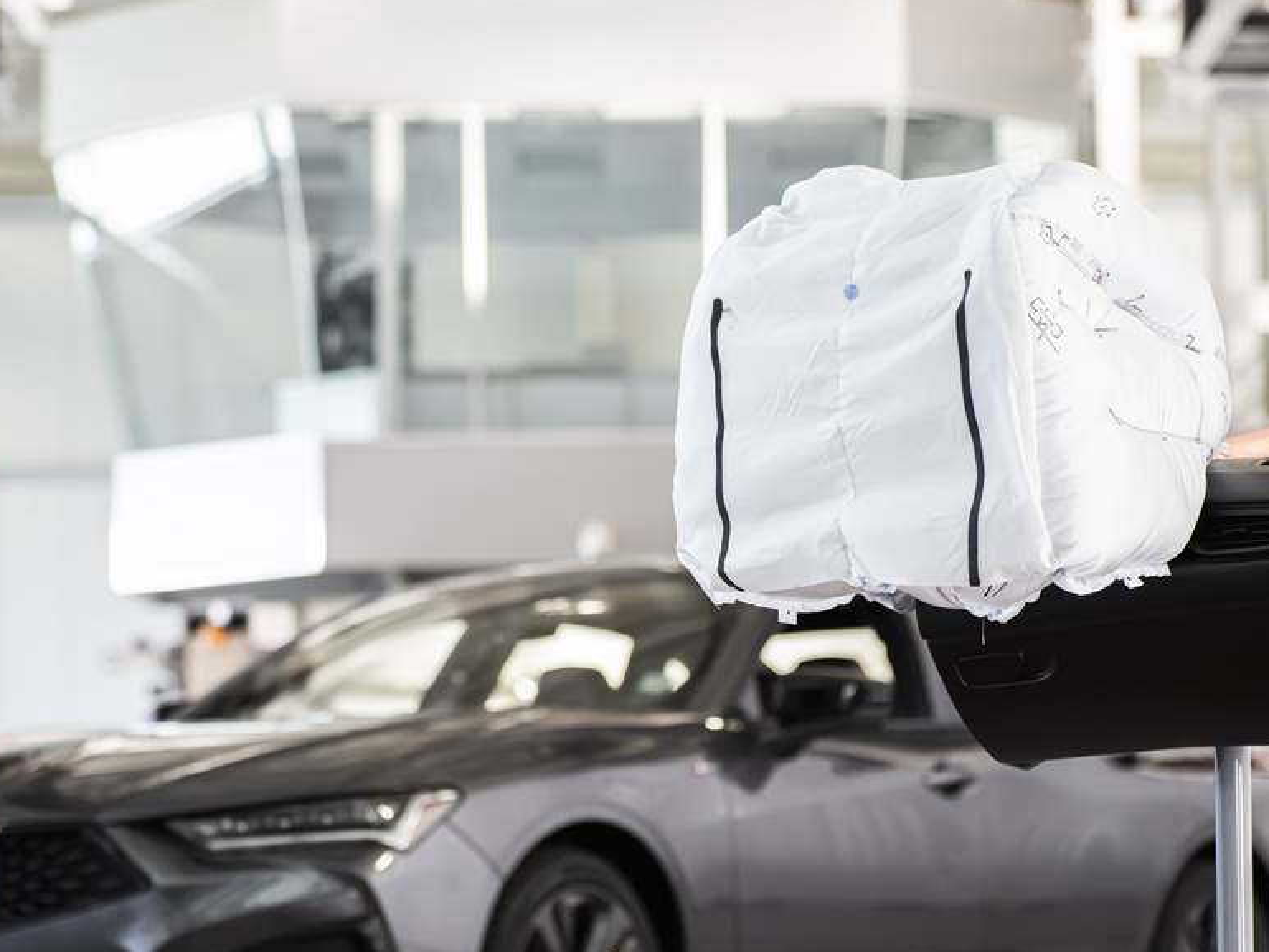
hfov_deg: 14.9
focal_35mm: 132
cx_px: 606
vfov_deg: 11.2
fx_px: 4840
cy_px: 601
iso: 4000
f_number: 2.8
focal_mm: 88
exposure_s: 1/125
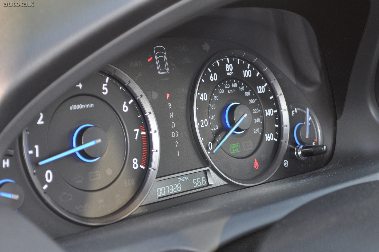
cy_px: 126
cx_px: 190
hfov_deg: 28.1
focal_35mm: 72
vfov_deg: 18.9
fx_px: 757
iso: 640
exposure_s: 1/60
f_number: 5.6
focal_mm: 48
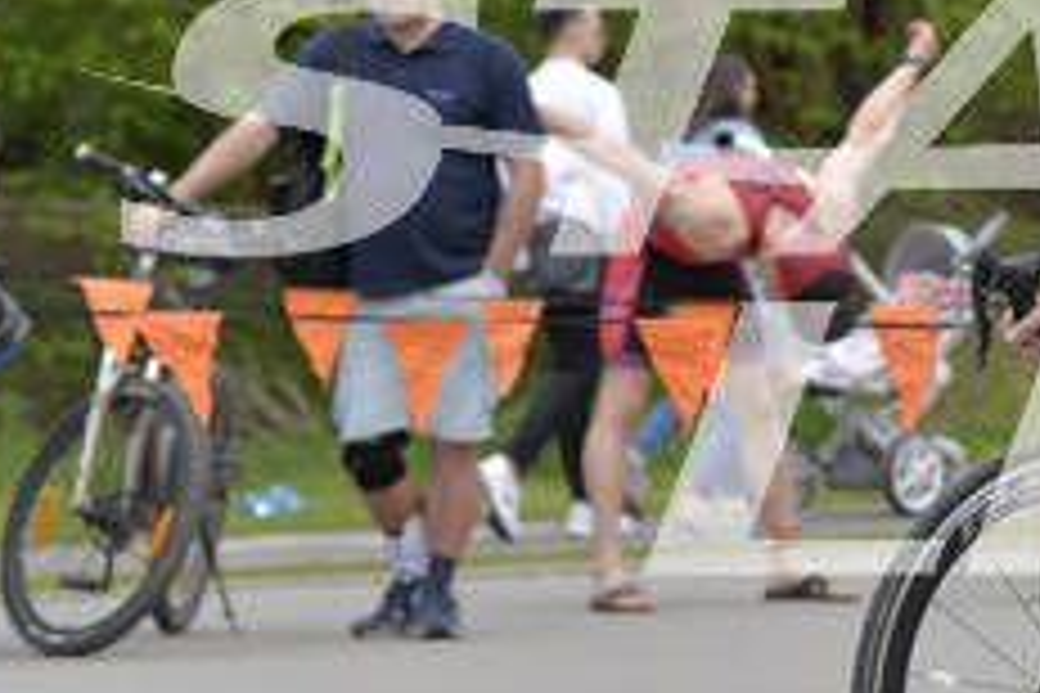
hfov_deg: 8.0
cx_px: 1306
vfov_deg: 5.4
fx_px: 7366
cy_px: 223
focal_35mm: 255
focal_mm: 92
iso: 400
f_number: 4
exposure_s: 1/2000
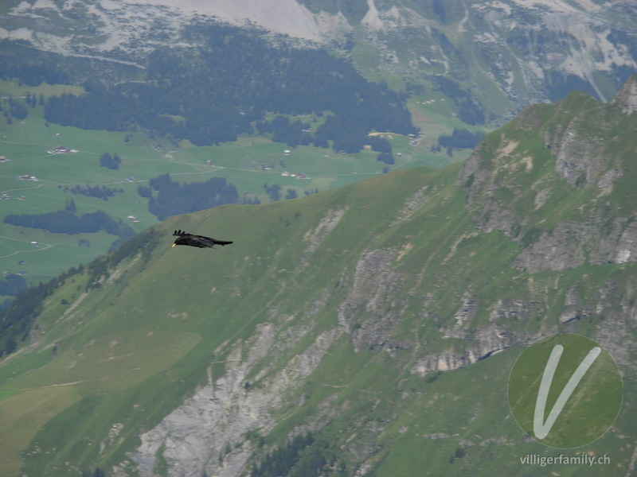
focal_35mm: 190
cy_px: 238
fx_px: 3496
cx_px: 318
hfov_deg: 10.4
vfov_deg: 7.8
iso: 79
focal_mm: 31.4
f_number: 5
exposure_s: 1/527
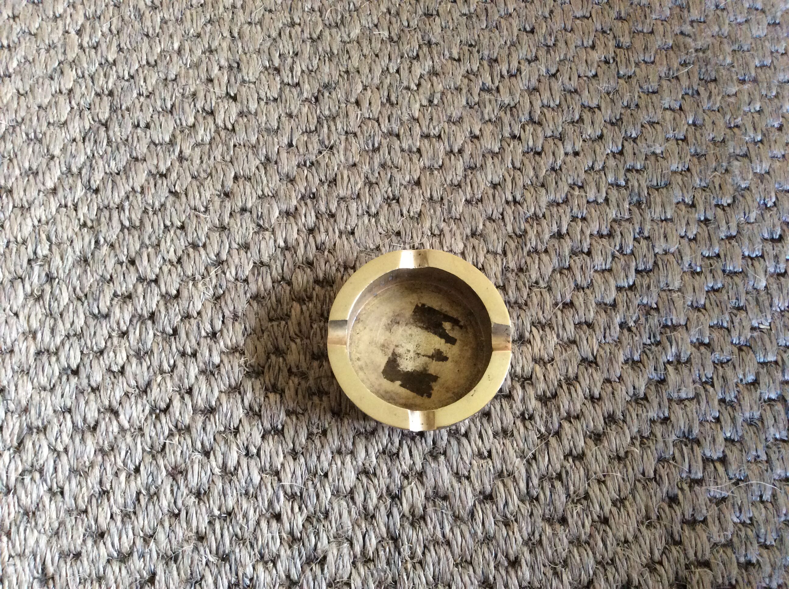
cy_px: 294
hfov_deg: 56.9
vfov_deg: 44.1
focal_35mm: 32
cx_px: 394
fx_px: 728
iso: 250
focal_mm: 3.3
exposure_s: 1/25
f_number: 2.4
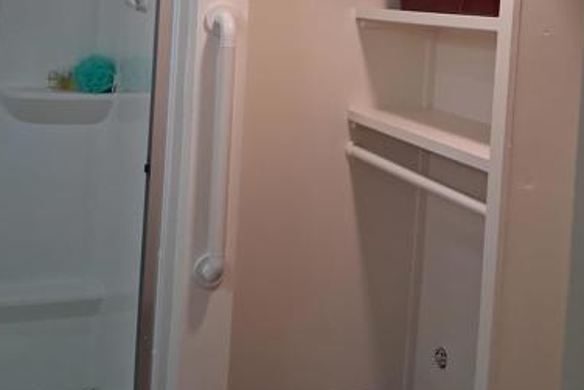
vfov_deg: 27.9
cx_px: 306
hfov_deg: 42.7
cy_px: 23
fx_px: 746
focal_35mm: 46
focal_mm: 3.98
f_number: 1.8
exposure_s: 1/120
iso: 250
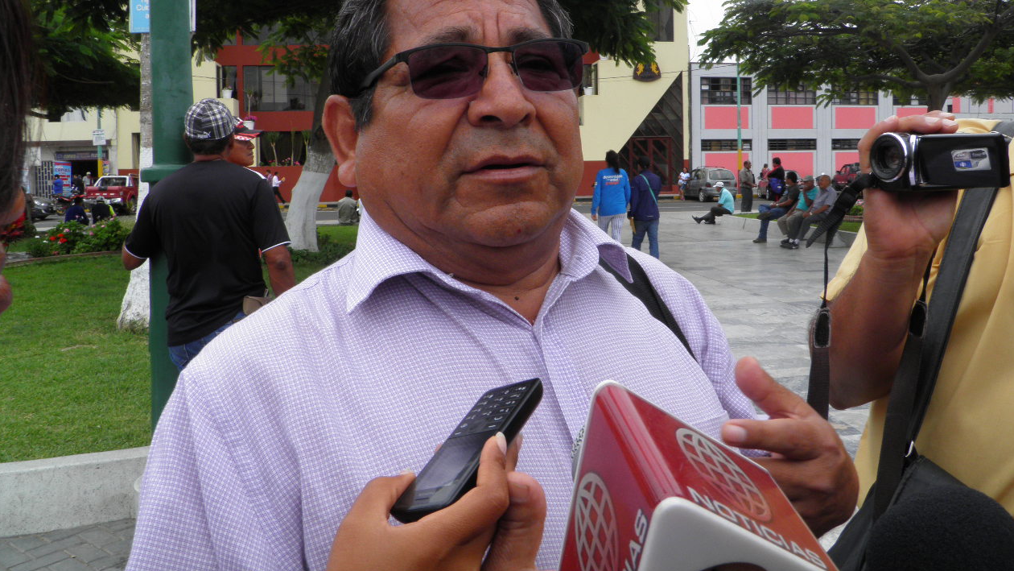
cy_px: 206
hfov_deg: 62.6
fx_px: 834
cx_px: 507
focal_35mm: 31
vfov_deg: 37.5
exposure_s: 1/250
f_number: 5.7
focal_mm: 4.9
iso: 50
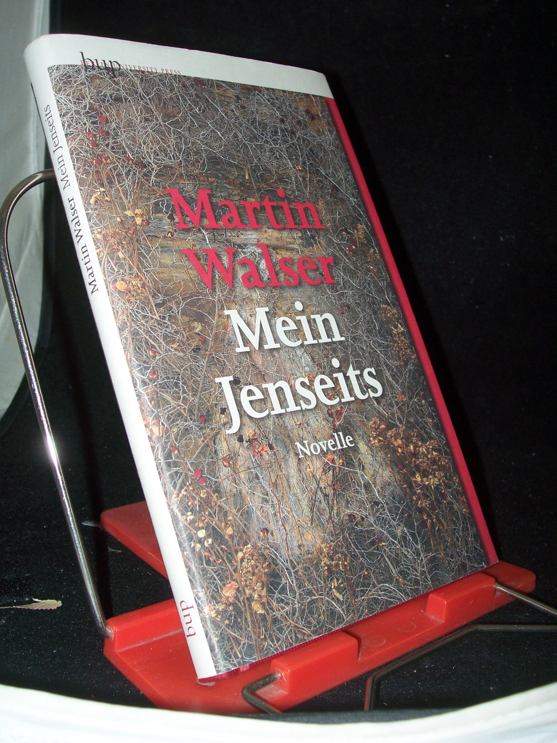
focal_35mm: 42
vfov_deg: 44.8
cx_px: 278
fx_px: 901
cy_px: 372
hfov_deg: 34.3
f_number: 2.8
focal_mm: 7
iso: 80
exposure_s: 1/60
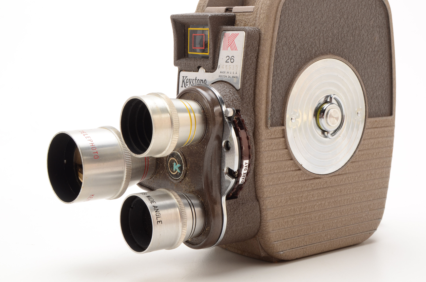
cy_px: 127
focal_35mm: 72
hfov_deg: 28.1
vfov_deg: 18.8
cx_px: 240
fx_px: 850
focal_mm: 42
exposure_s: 1/160
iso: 100
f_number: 18
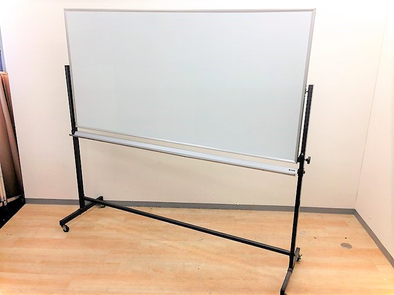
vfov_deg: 42.9
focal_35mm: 33
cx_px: 197
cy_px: 148
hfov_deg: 55.4
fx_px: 376
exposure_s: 1/40
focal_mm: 4.12
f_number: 2.4
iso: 50
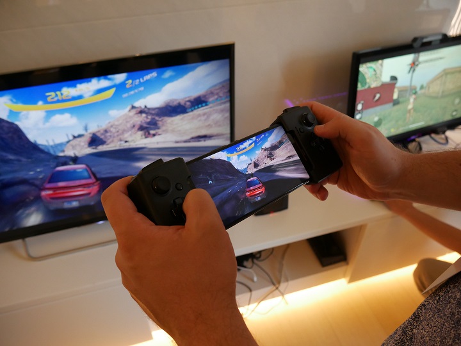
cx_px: 230
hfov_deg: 60.0
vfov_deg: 46.8
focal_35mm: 30
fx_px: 400
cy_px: 173
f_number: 4.5
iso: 1600
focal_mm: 15
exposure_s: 1/60
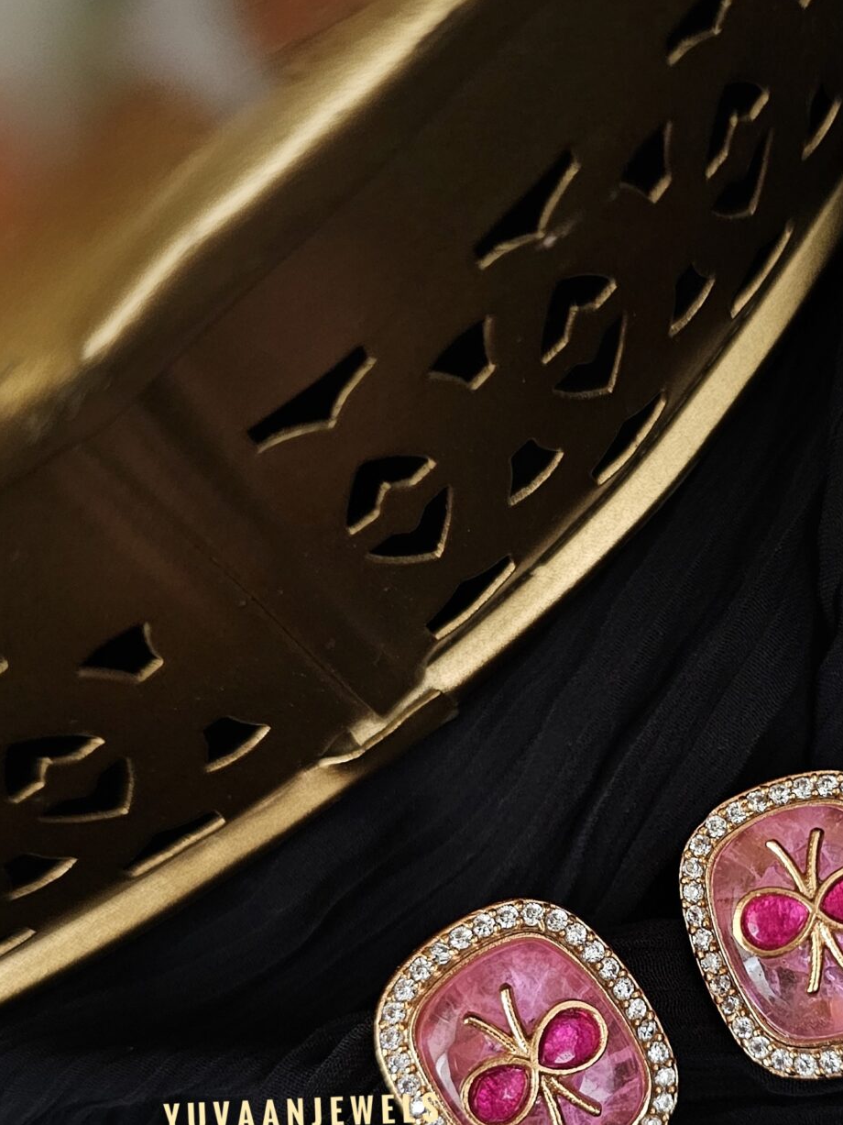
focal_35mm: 48
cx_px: 643
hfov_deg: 29.7
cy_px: 833
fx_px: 1559
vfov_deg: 38.7
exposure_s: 1/24
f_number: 1.7
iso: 800
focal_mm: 6.3
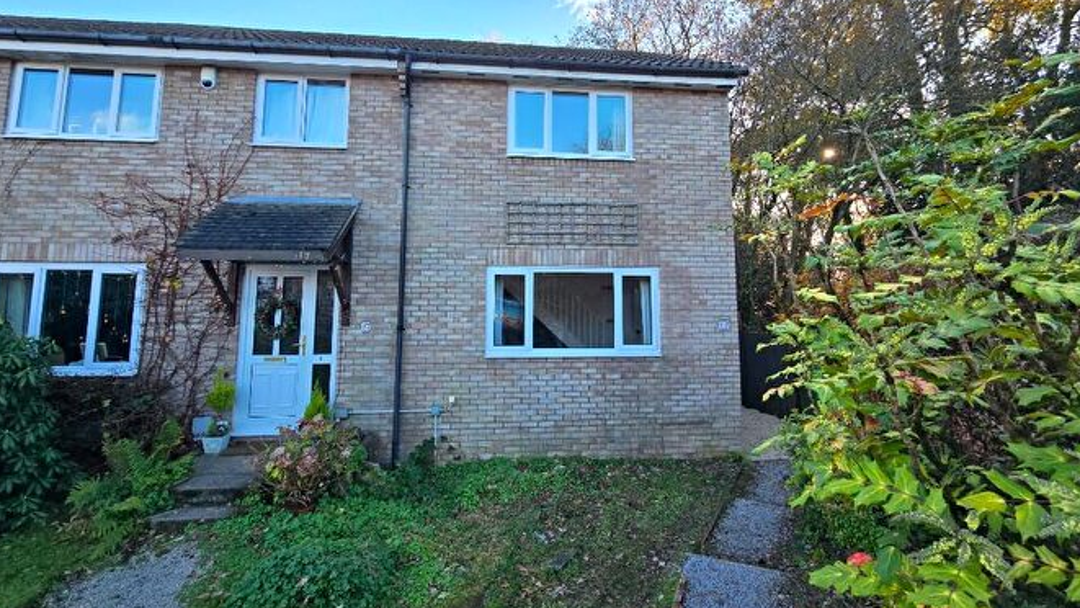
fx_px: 430
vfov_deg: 69.8
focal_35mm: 15
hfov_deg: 103.0
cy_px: 241
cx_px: 529
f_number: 2.2
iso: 50
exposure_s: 1/263
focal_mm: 2.2
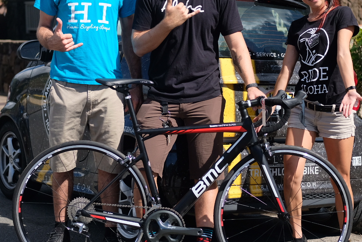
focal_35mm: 91
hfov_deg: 22.4
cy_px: 96
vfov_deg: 15.0
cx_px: 185
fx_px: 915
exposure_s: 1/8500
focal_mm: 35
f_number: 2
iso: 400
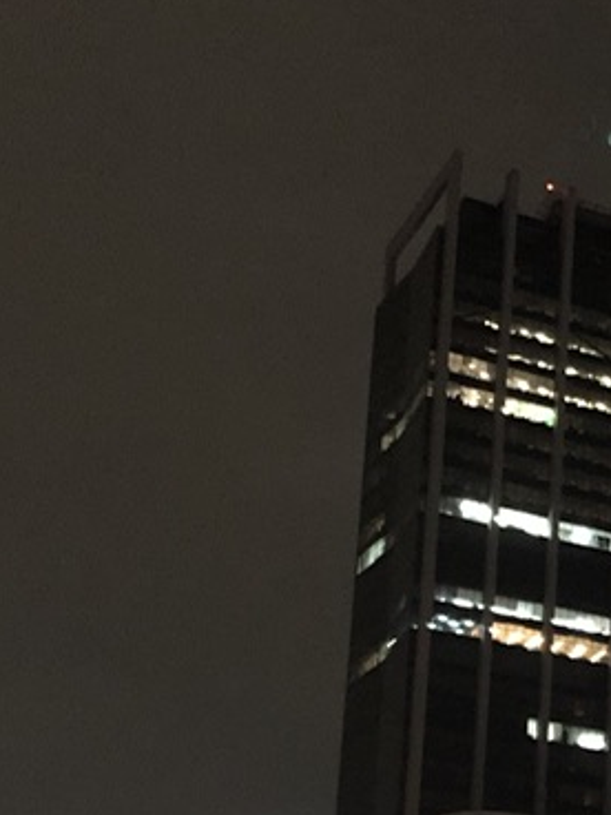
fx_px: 2377
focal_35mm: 101
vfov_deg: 18.9
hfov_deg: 13.6
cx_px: 970
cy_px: 835
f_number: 1.8
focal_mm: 3.99
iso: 250
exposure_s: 1/4
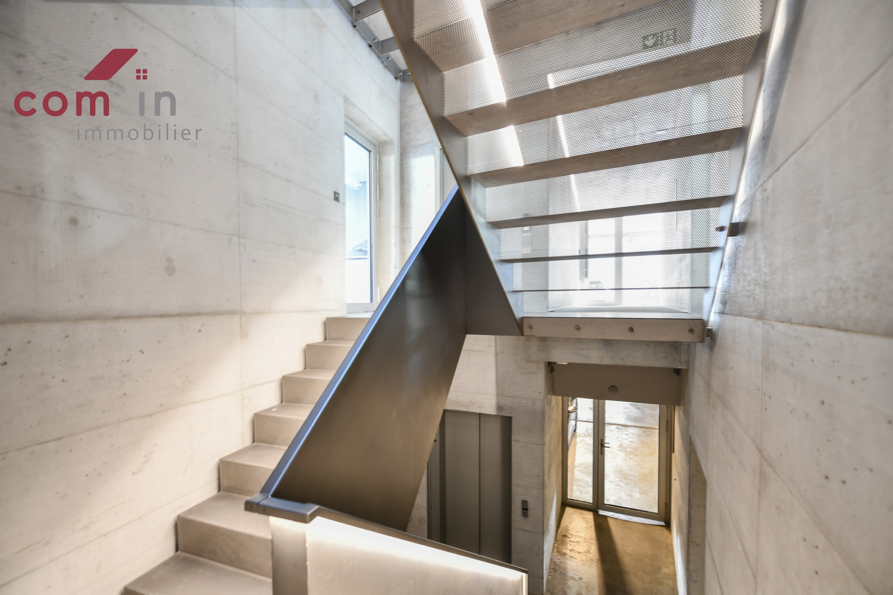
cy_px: 316
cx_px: 437
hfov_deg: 100.4
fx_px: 372
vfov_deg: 77.2
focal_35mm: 15
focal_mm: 14
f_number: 2.8
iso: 320
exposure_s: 1/5
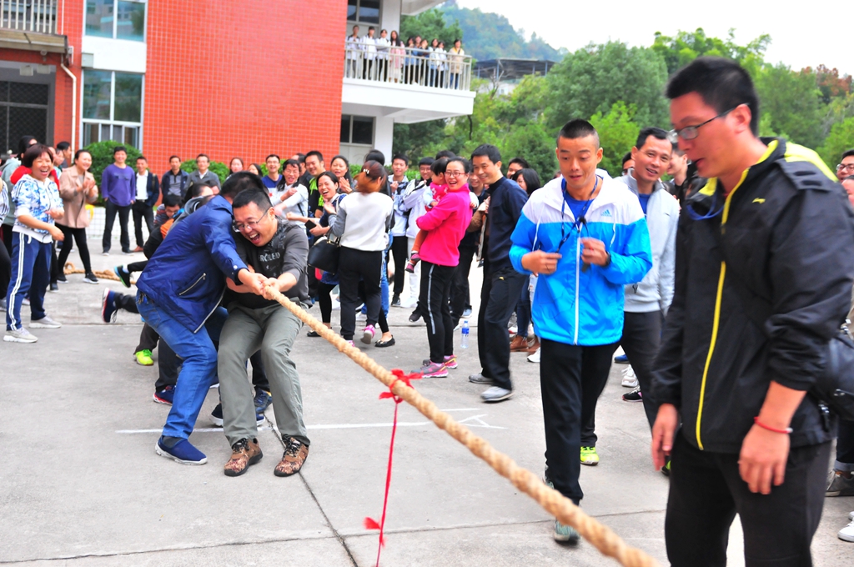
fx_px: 853
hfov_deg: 53.2
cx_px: 427
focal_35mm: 36
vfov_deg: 36.8
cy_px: 284
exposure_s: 1/40
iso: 1250
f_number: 2.8
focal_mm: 24
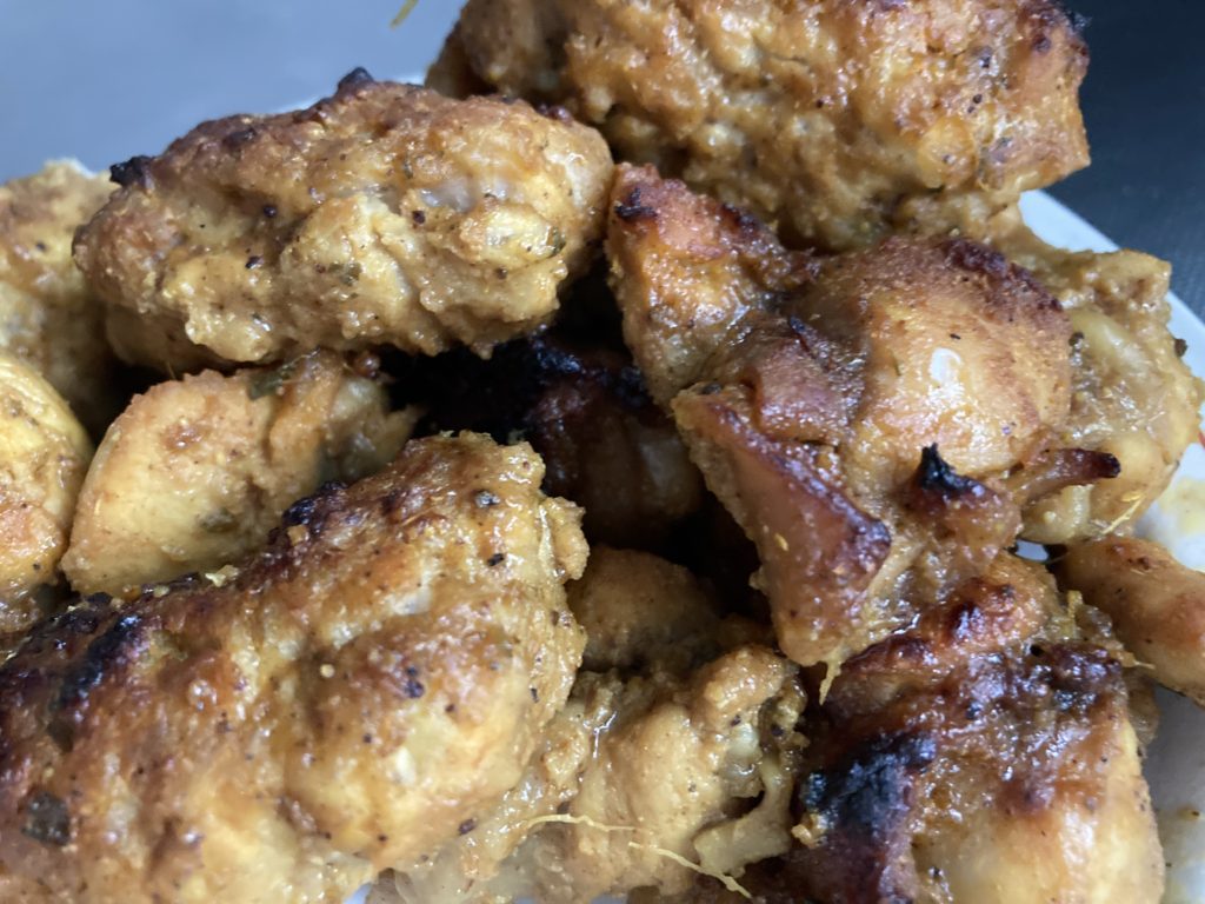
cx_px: 602
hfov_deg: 63.4
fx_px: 975
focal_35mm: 28
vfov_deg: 49.7
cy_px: 452
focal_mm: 3.99
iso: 640
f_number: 1.8
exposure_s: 1/30
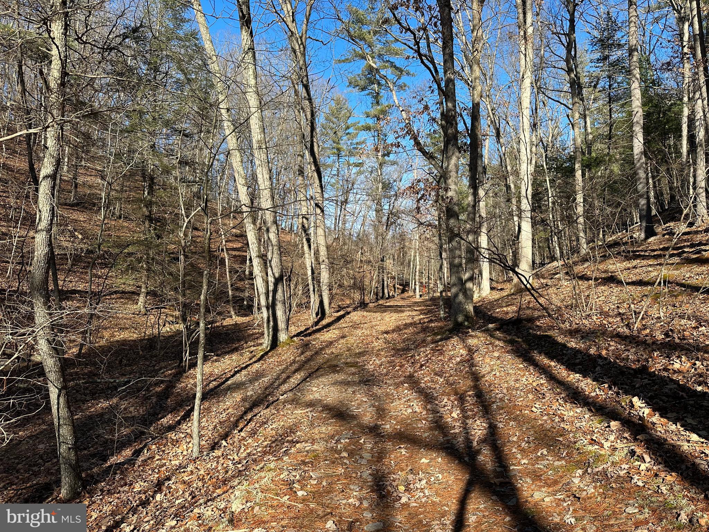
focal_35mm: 24
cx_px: 354
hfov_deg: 71.6
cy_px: 266
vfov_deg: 56.8
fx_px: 492
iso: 80
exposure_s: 1/1692
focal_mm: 6.86
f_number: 1.78
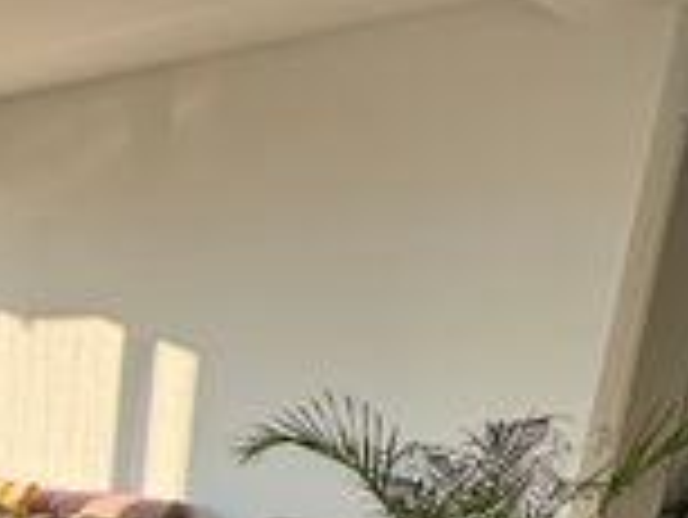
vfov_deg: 23.3
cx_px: -184
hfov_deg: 29.0
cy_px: 689
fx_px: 1094
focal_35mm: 55
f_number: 2.2
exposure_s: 1/246
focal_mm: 2.22
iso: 40
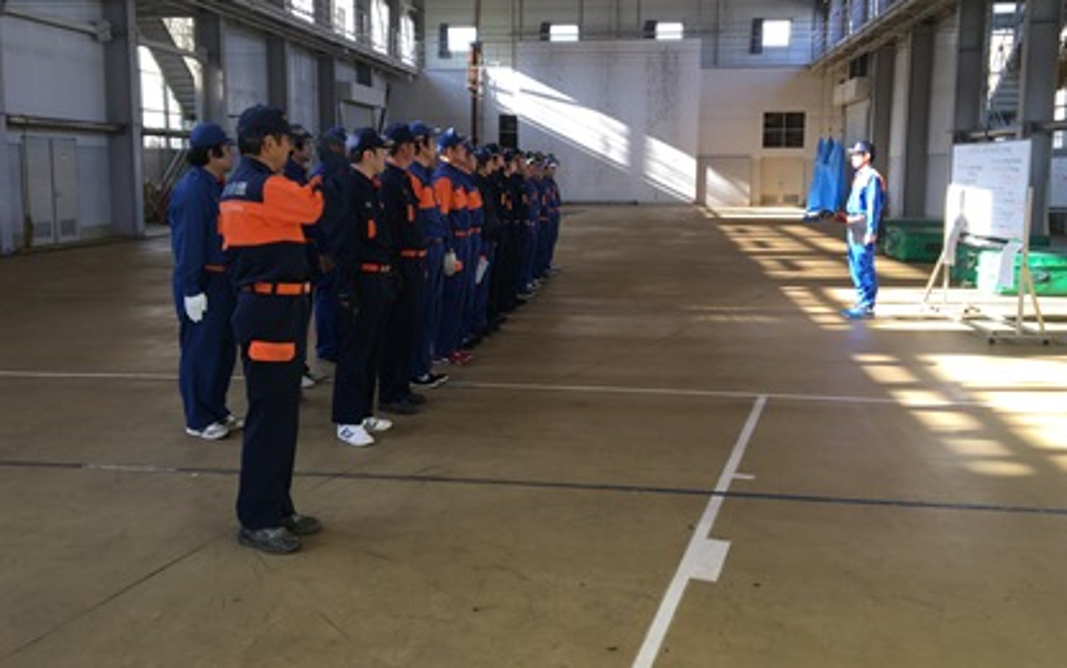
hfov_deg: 58.1
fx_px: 960
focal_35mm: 33
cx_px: 532
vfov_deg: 38.3
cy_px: 284
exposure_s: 1/60
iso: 25
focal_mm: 4.15
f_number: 2.2
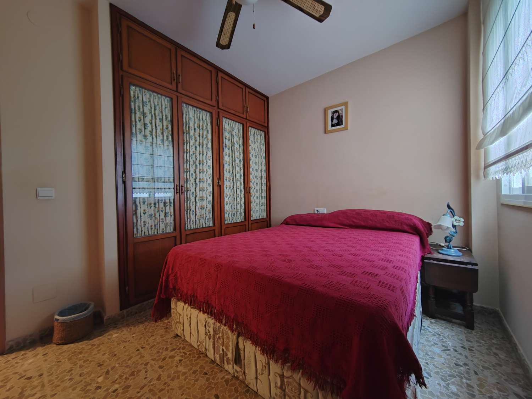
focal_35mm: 13
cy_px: 200
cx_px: 266
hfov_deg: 106.2
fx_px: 200
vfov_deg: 89.9
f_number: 2.2
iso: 1250
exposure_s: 1/17
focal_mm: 2.16
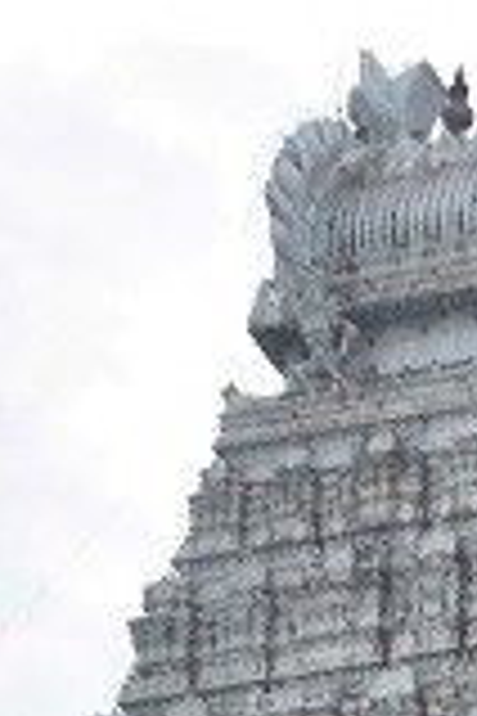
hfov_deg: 5.0
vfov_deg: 7.1
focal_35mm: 272
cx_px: 698
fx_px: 5406
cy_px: 1727
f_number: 9
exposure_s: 1/125
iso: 800
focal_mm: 32
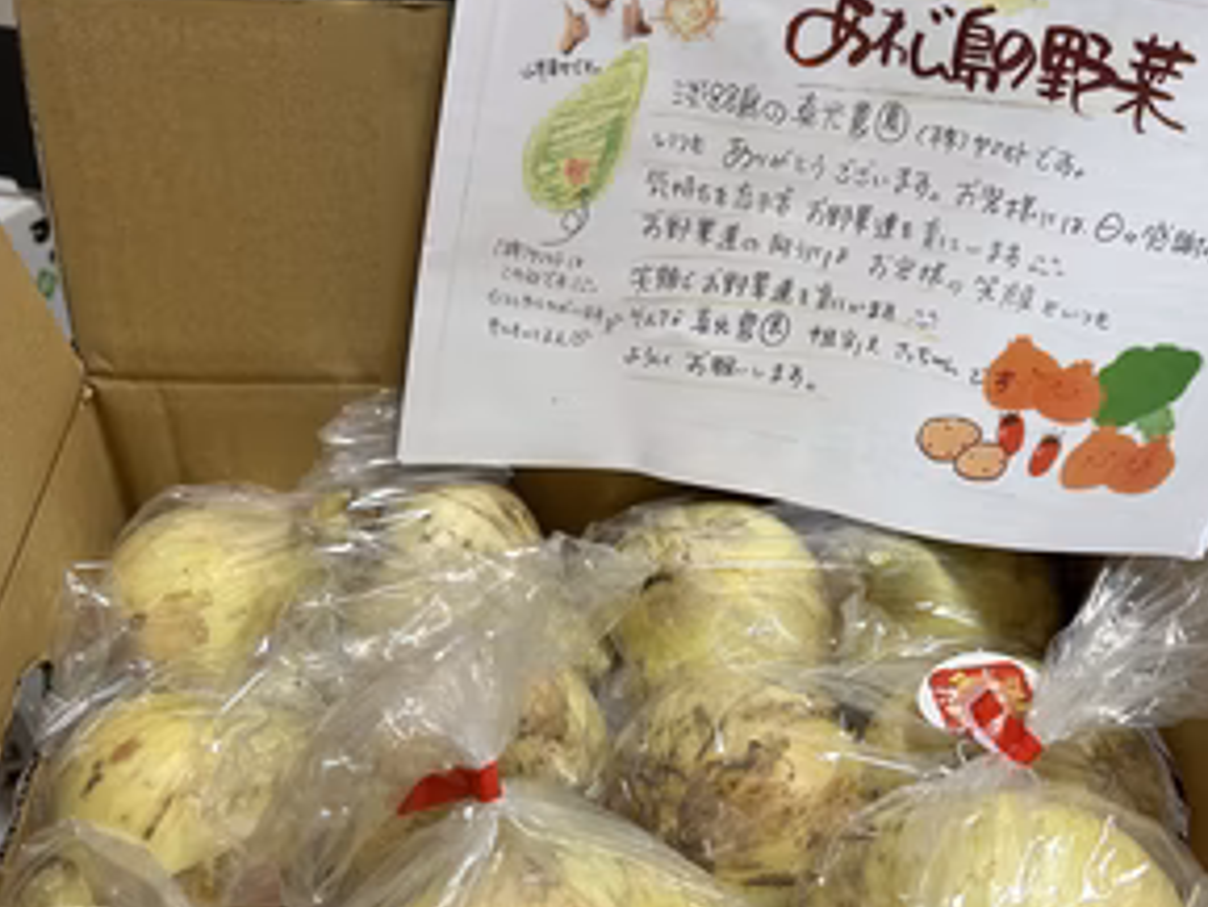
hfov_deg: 51.2
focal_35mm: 36
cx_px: 681
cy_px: 510
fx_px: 1257
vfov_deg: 39.6
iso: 125
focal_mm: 5.7
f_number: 1.5
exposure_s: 1/120
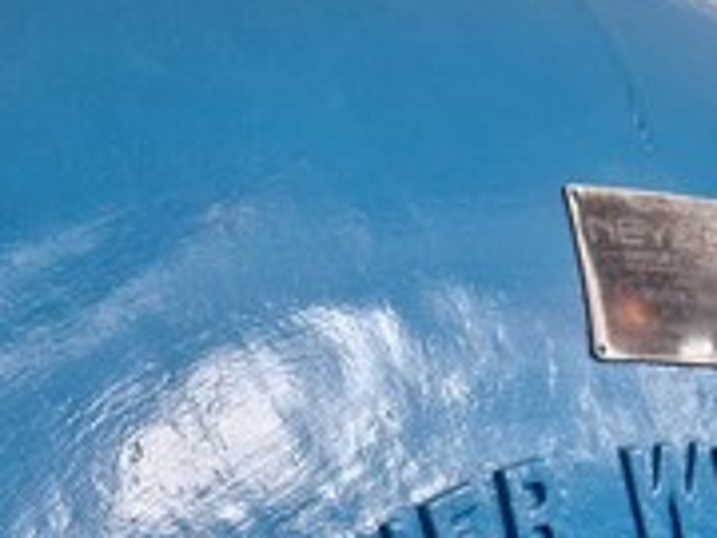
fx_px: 2113
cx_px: 179
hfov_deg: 19.1
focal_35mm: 102
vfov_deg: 13.8
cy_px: 761
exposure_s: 1/100
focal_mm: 5.4
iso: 250
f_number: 1.8
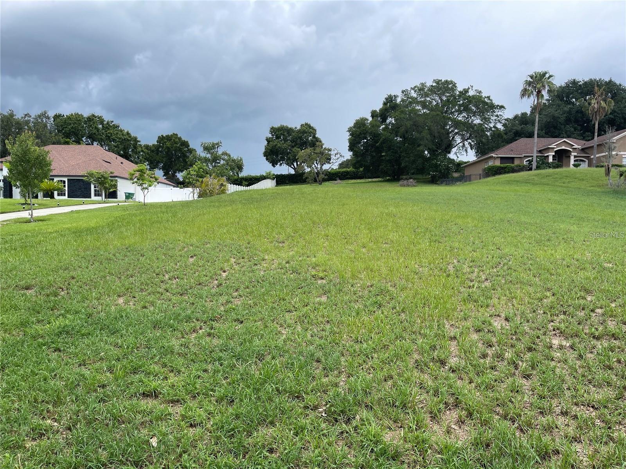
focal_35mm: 25
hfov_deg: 69.4
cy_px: 234
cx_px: 313
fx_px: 452
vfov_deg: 54.9
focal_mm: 5.1
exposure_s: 1/2336
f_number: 1.6
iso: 32
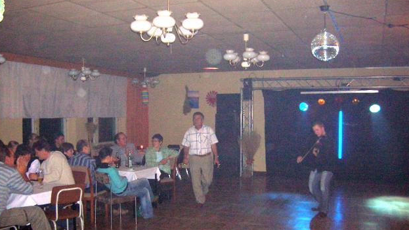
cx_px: 201
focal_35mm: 38
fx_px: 412
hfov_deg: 52.8
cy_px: 132
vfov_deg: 31.1
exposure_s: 1/60.1
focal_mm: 5.7
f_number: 2.9
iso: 200
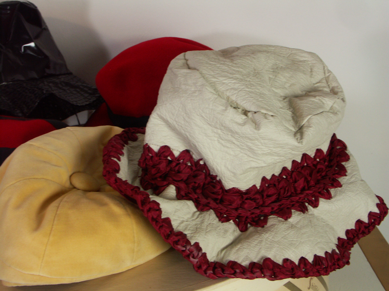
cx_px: 194
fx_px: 494
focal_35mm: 44
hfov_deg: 42.9
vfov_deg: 32.9
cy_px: 146
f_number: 7.1
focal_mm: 11.31
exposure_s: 1/13
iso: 100
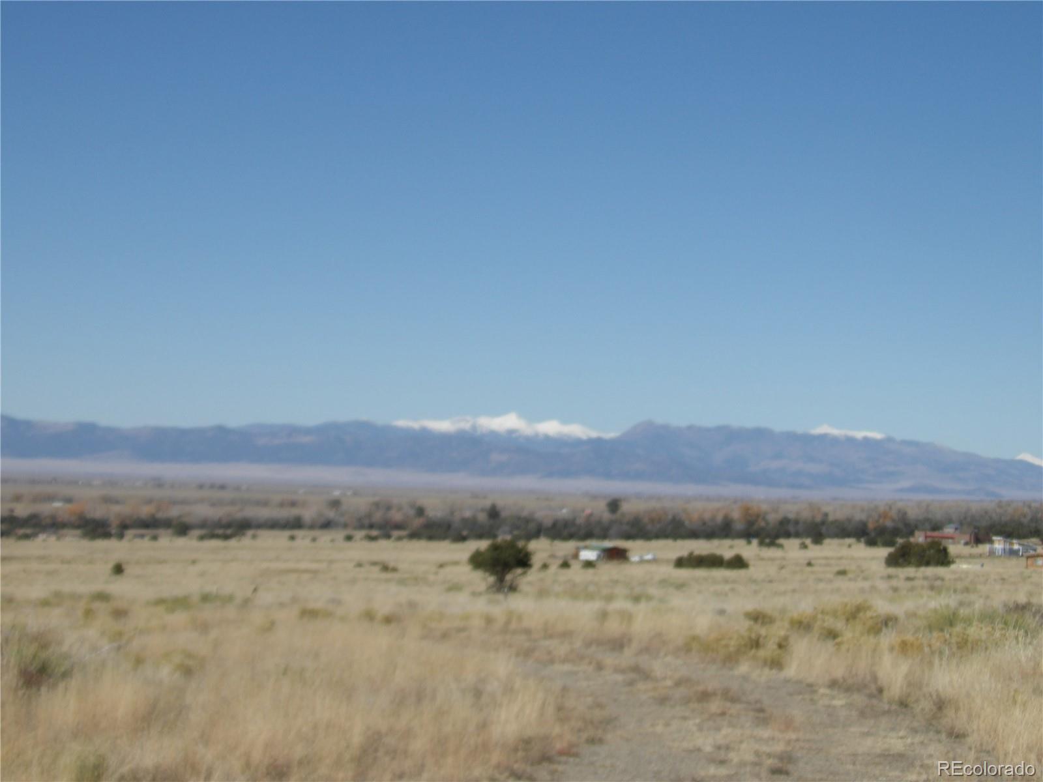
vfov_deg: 15.4
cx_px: 522
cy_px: 391
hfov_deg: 20.4
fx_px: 2893
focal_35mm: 96
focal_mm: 17.2
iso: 100
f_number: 4.7
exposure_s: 1/870
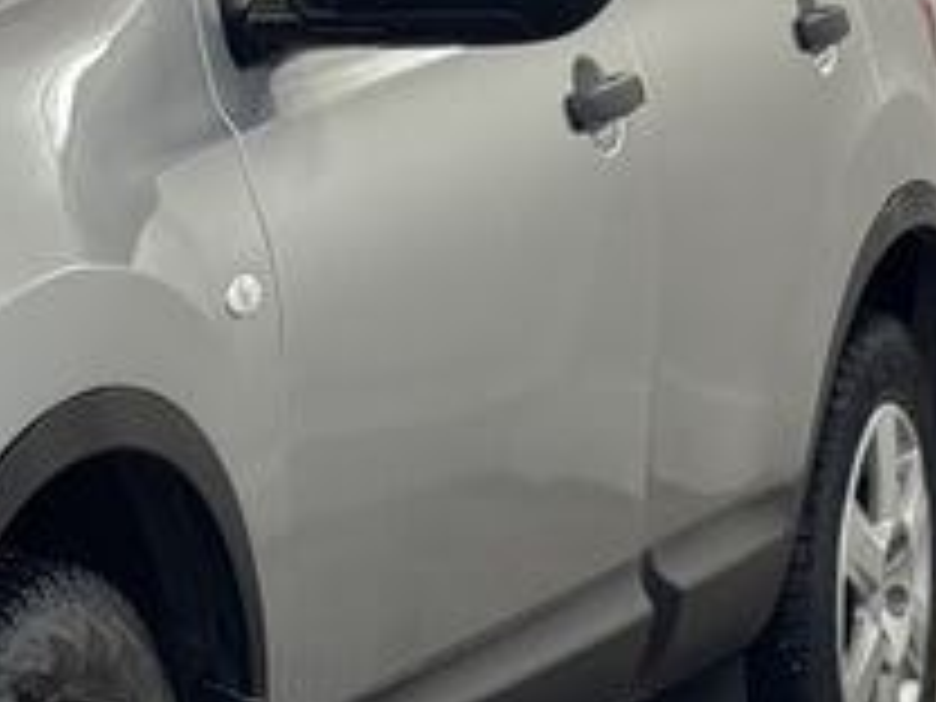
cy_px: 578
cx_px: -513
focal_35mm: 208
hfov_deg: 9.2
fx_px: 5624
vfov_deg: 7.1
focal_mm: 6.76
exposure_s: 1/144
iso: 50
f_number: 1.78
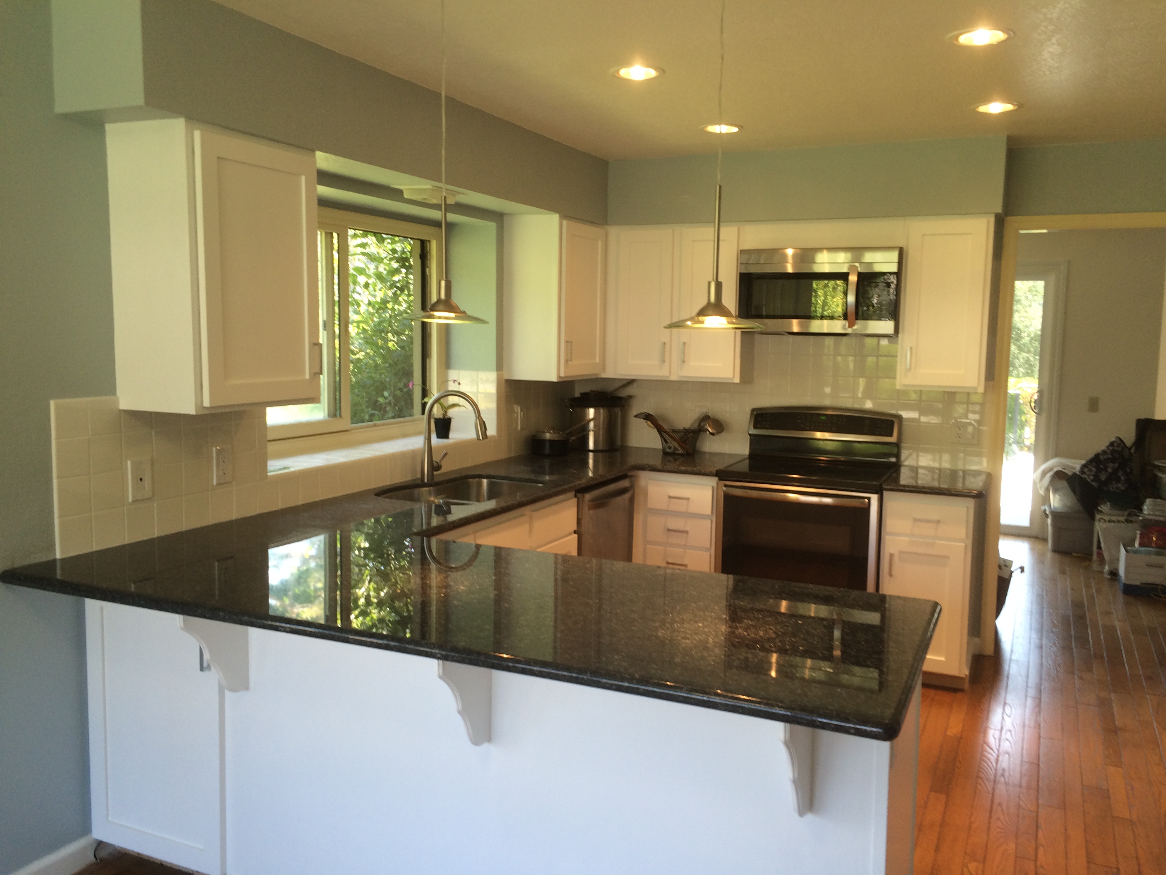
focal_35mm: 29
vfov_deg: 48.2
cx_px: 583
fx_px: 977
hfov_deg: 61.7
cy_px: 438
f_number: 2.2
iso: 40
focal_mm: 4.15
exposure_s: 1/60
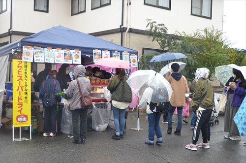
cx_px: 123
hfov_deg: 46.5
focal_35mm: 42
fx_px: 286
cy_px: 82
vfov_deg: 31.7
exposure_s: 1/1600
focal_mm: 28
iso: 3200
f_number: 4
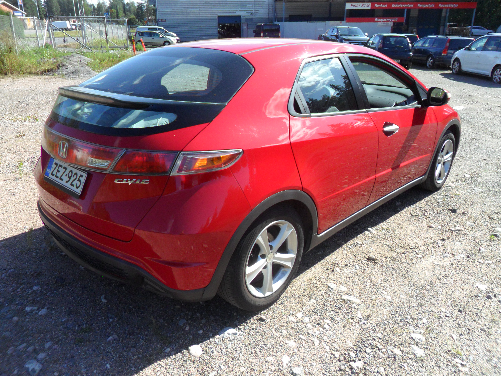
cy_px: 188
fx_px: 391
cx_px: 250
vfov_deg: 51.4
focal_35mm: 27
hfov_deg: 65.3
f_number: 3.5
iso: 80
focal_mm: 4.9
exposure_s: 1/500
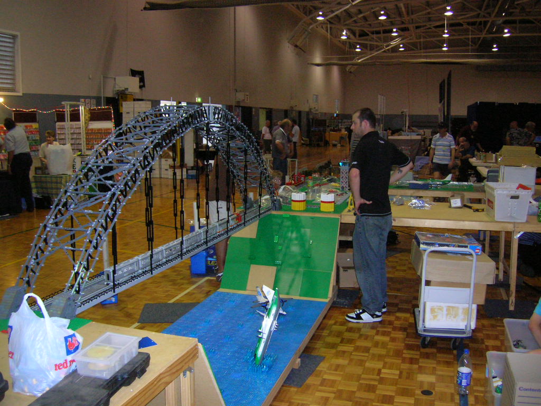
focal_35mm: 34
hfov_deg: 54.0
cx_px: 270
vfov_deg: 41.8
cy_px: 203
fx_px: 531
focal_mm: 5.7
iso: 200
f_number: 2.9
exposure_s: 1/60.1
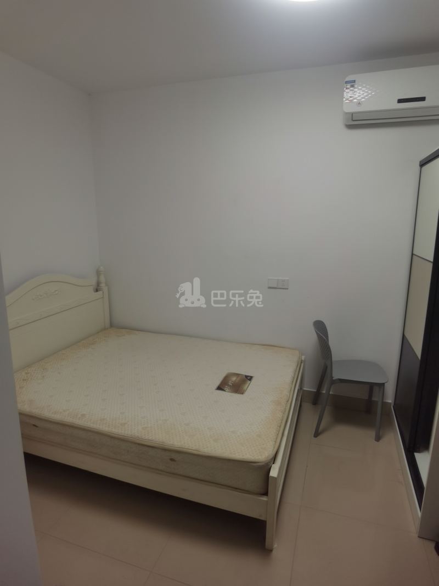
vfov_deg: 84.7
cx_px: 220
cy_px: 293
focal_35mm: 19
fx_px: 321
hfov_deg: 68.7
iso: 64
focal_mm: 4.4
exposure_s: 1/100
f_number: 1.8
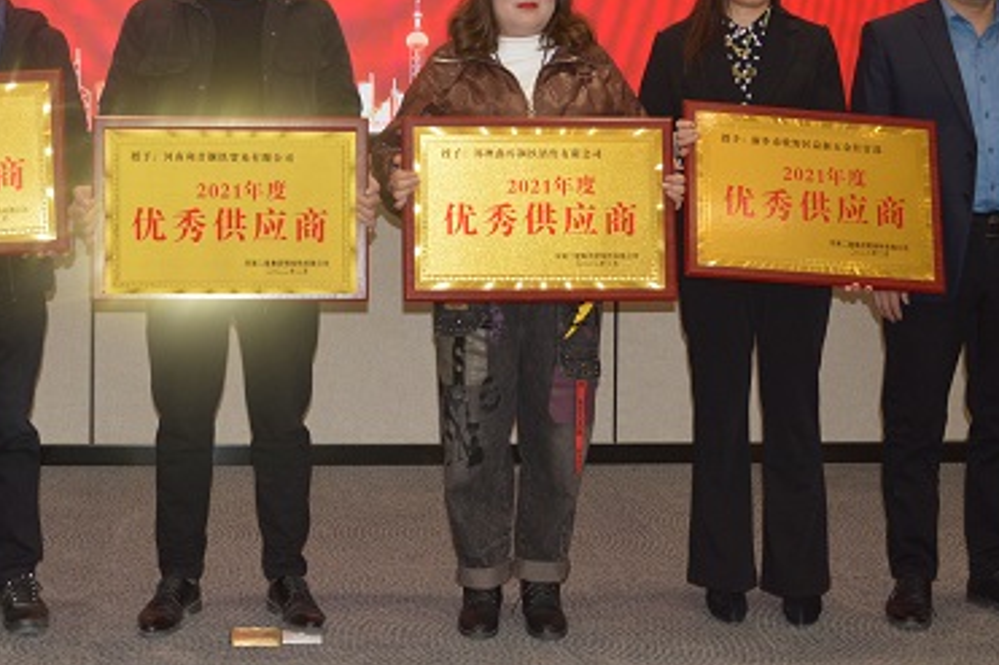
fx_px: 1831
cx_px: 307
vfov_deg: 20.2
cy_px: 67
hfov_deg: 30.2
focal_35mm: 66
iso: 500
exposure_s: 1/60
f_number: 3.8
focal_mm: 24
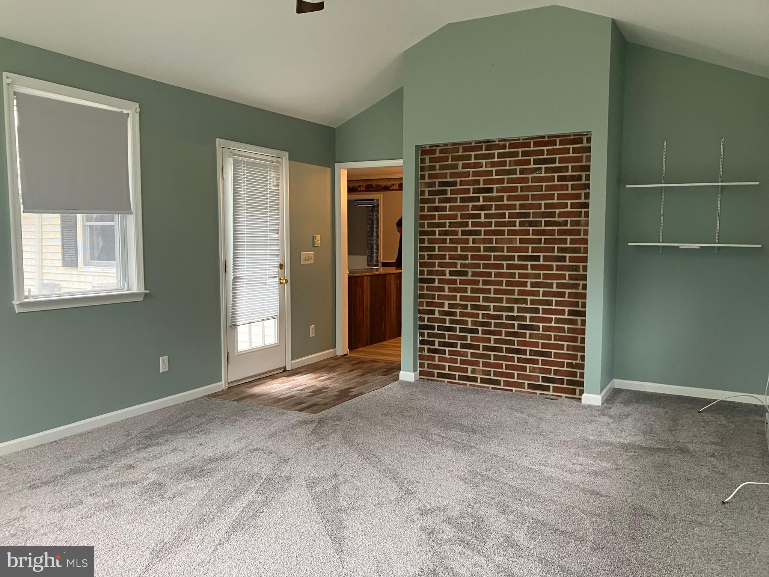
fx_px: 622
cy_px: 288
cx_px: 384
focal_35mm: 28
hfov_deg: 63.4
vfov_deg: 49.7
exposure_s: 1/60
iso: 320
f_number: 1.8
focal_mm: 3.99
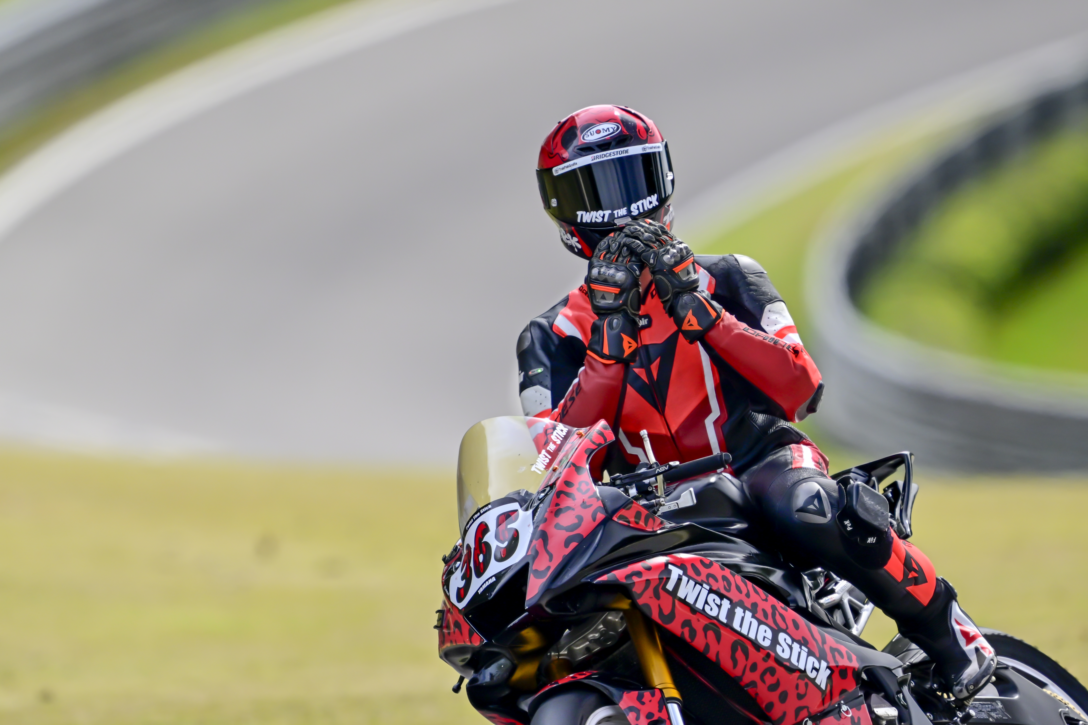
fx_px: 25379
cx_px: 544
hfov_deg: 2.5
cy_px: 362
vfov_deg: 1.6
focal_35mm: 840
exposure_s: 1/1250
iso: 720
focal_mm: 560
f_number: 5
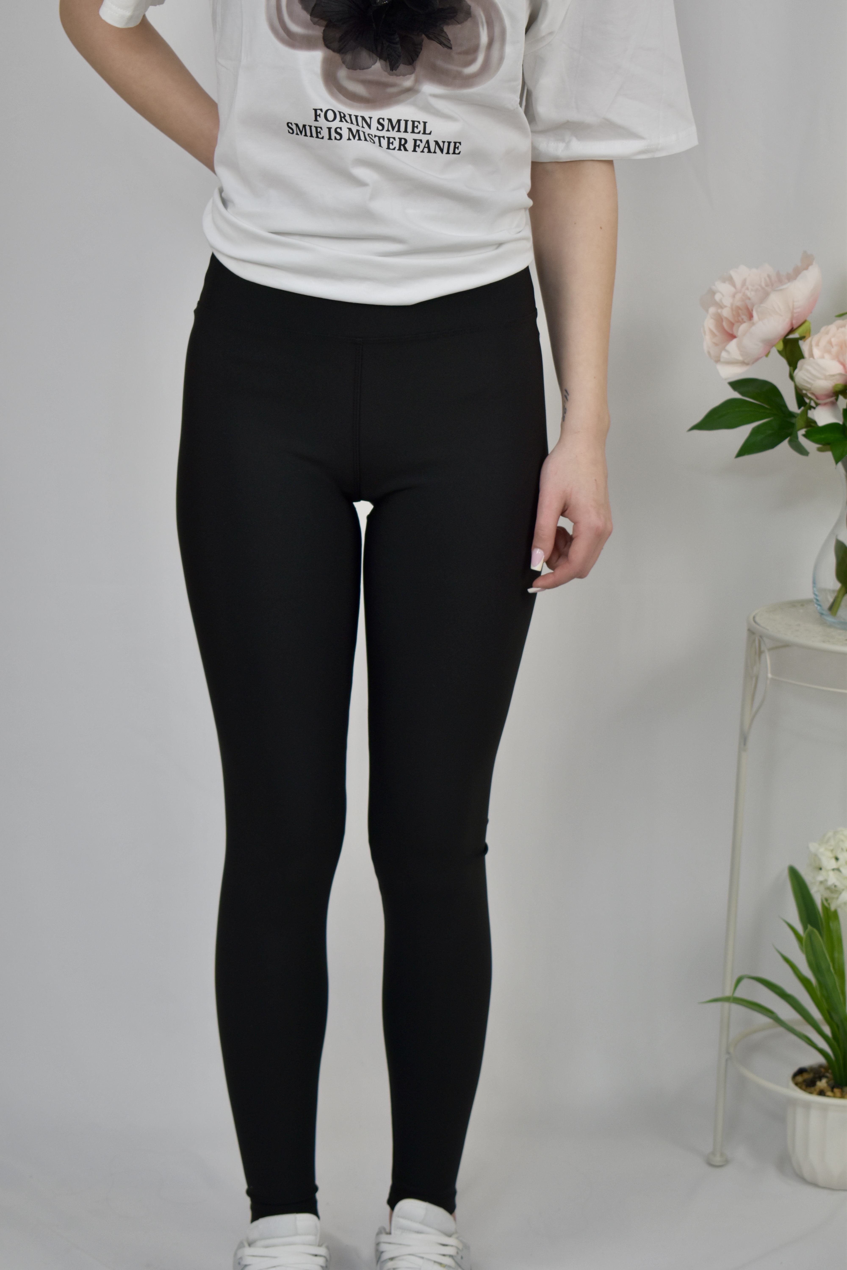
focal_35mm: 72
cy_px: 635
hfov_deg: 18.9
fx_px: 2541
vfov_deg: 28.1
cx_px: 424
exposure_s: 1/80
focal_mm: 48
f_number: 5.3
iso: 400
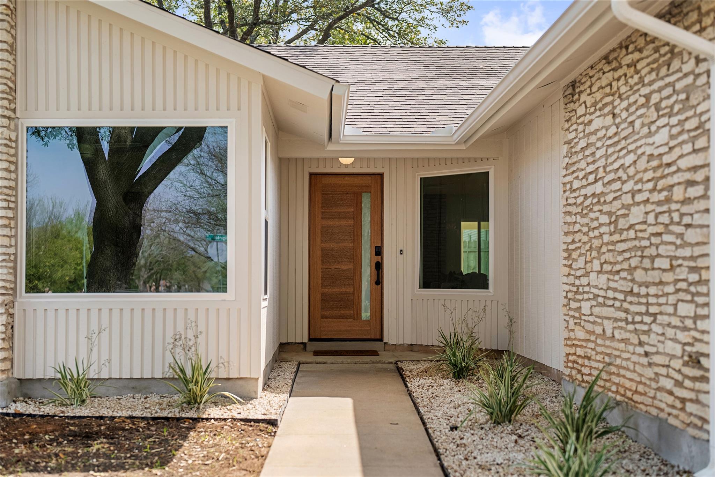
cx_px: 358
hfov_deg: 39.6
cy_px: 238
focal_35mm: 50
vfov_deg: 27.0
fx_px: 993
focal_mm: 50
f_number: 2
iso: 100
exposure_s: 1/400
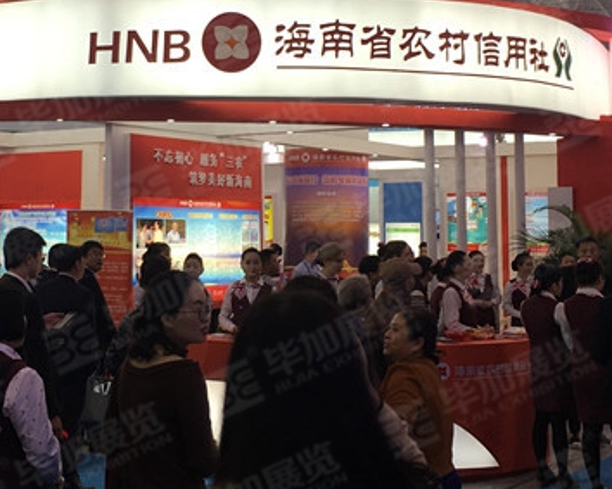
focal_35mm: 64
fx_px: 1159
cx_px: 188
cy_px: 121
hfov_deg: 29.3
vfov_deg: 23.6
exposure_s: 1/50
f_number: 2.2
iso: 32
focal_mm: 4.15
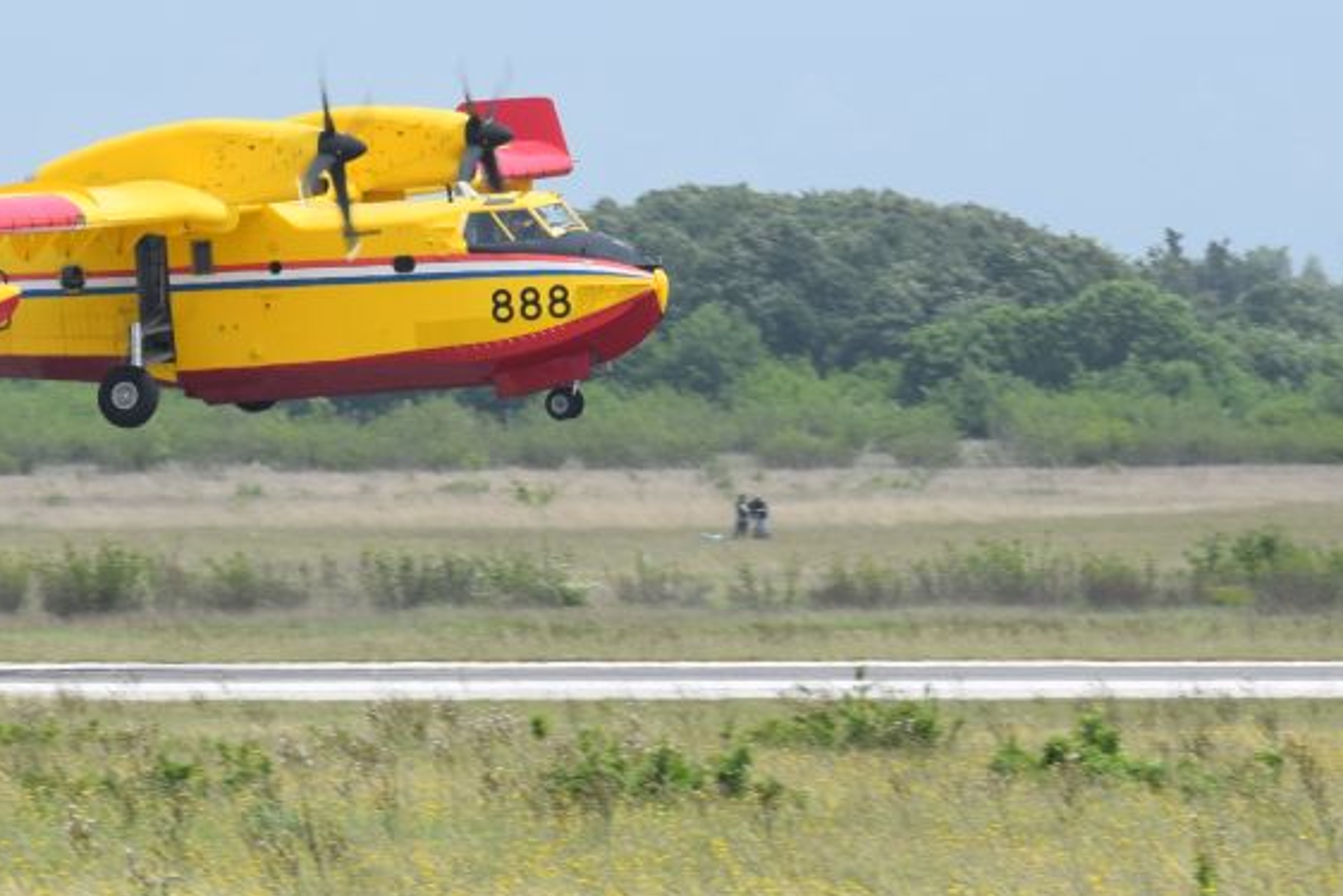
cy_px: 393
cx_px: 337
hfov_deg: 4.6
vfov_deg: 3.1
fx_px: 16732
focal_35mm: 448
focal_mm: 105
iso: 200
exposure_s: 1/400
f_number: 10
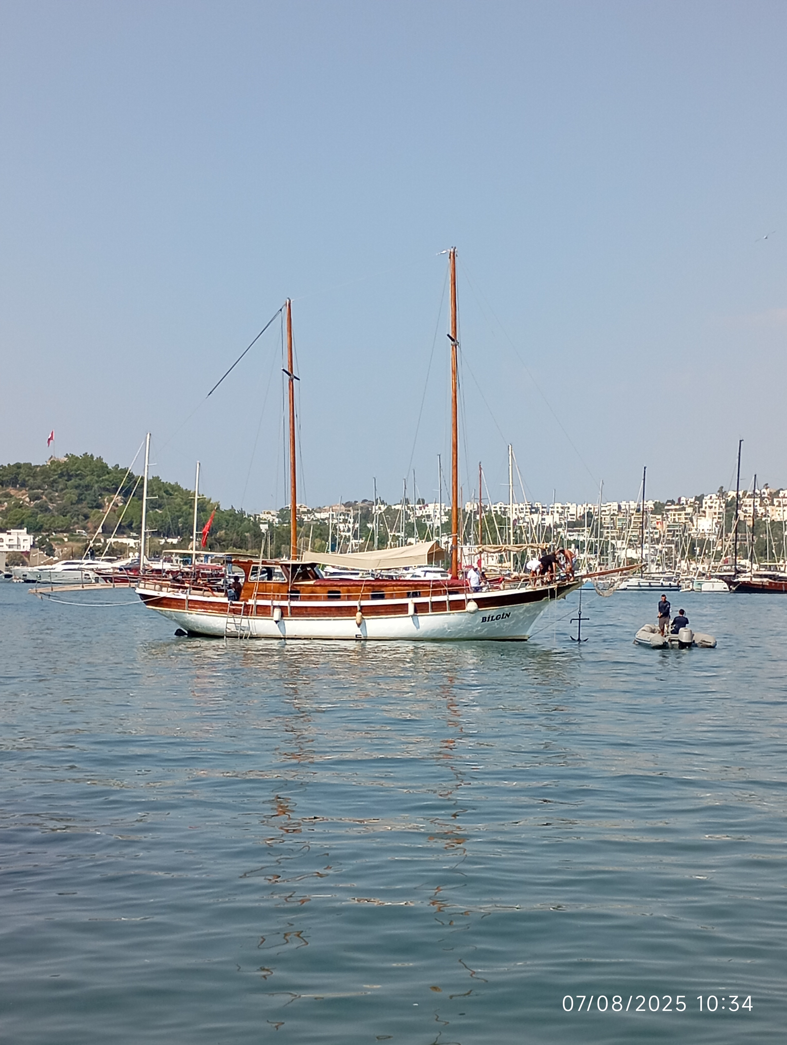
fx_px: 1724
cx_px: 394
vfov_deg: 33.7
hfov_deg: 25.7
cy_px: 522
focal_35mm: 57
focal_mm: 4.27
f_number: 1.8
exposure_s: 1/704
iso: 106
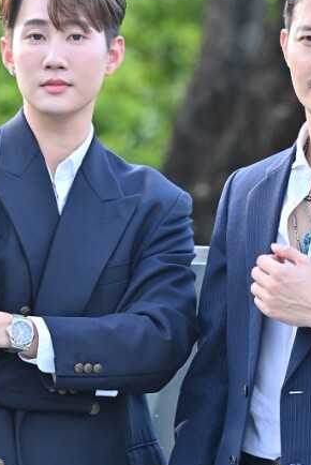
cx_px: 199
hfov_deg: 5.1
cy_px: 275
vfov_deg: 7.6
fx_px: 3506
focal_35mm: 271
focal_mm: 115
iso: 640
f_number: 4
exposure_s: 1/500
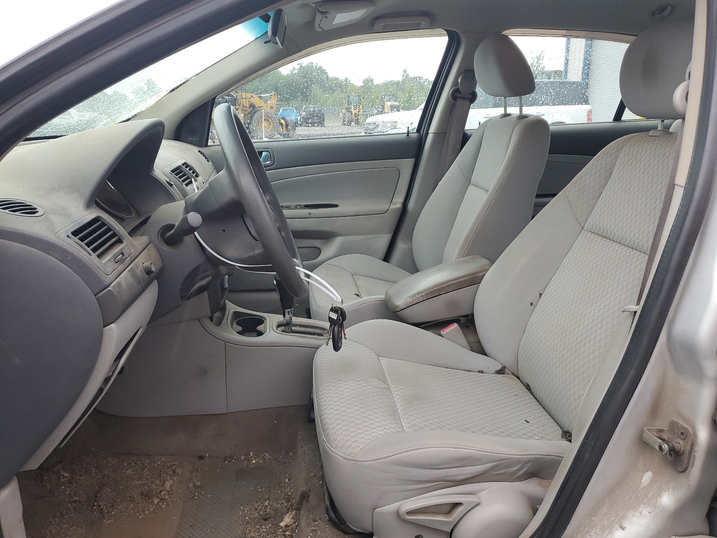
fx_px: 539
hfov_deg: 67.3
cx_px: 358
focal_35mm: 26
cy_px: 269
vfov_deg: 53.1
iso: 69
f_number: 1.5
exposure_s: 1/120
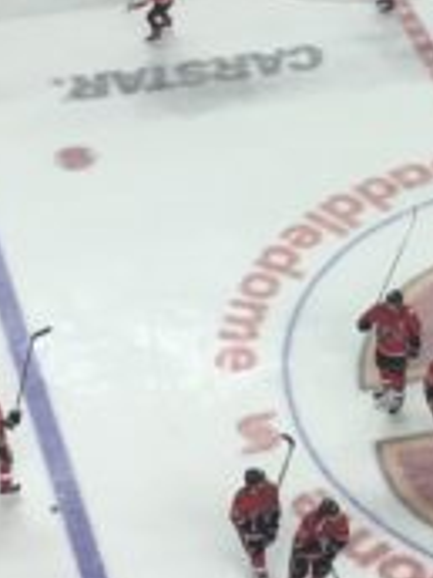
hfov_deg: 8.5
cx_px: 403
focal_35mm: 173
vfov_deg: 11.2
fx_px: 2885
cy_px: -94
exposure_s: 1/120
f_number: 2.2
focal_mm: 4.15
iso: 40
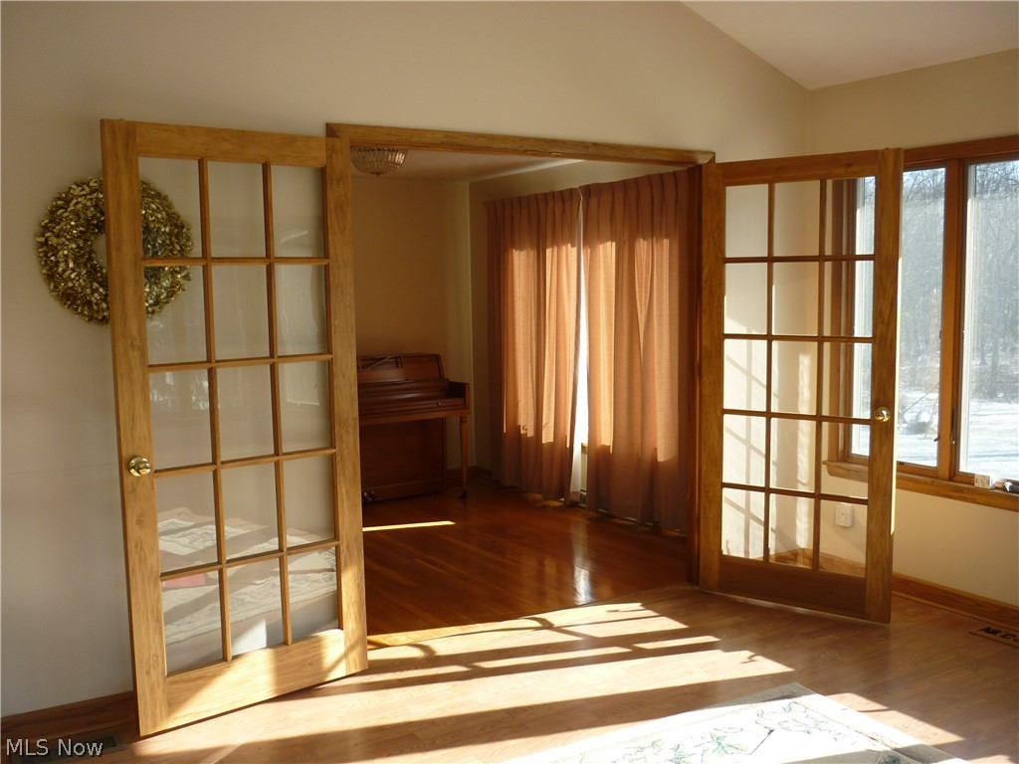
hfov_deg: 55.4
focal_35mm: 33
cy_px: 382
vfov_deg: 42.9
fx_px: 971
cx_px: 510
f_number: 2.8
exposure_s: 1/100
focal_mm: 5.5
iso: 80
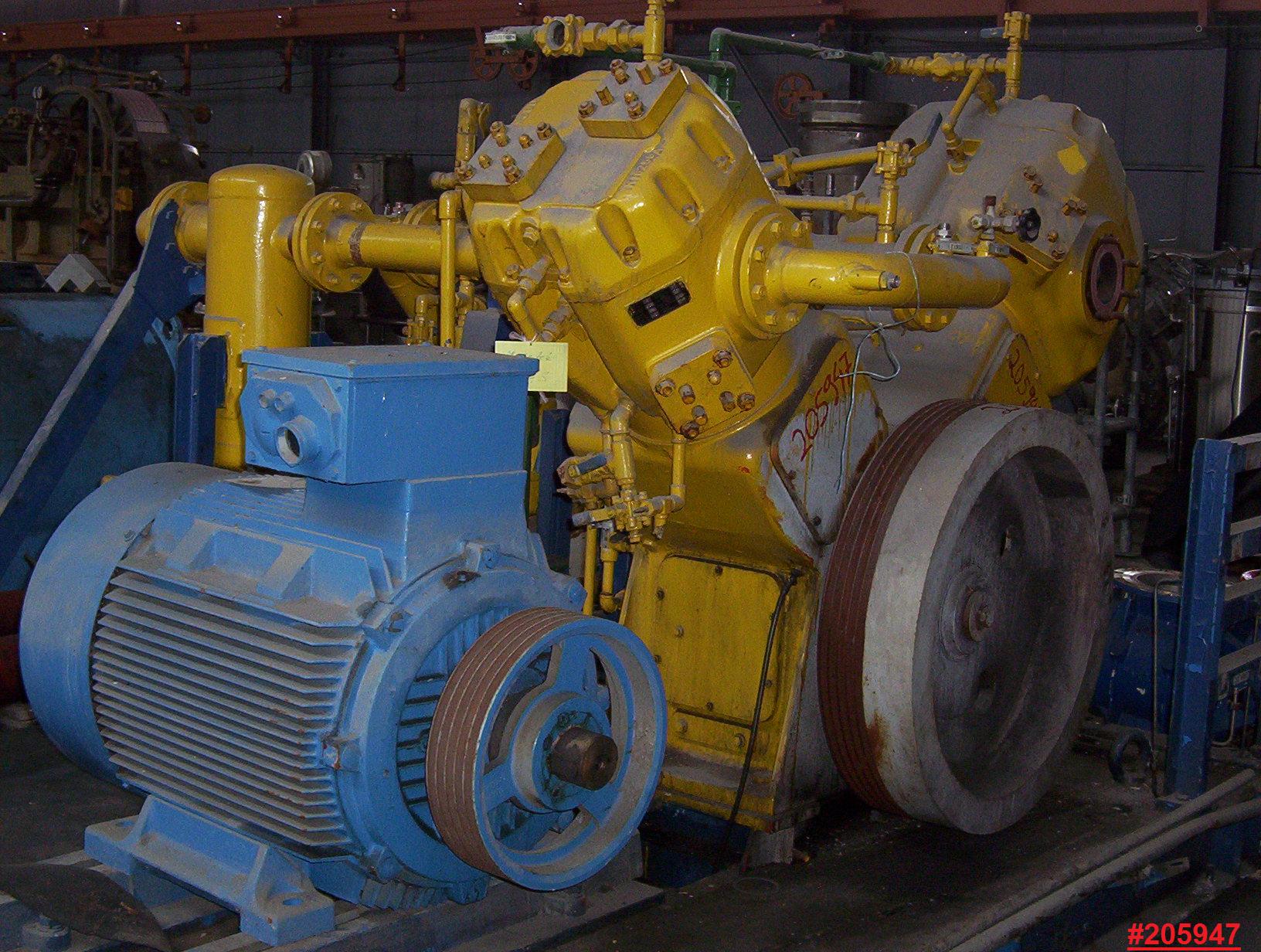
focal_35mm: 52
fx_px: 1899
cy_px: 476
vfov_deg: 28.1
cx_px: 630
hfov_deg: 36.7
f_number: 4.22
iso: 140
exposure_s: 1/80.5
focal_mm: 6.78
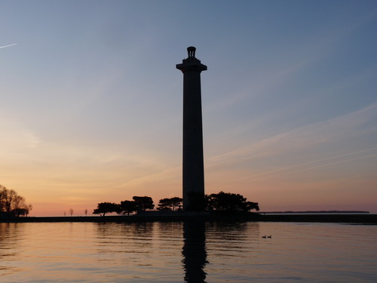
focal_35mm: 49
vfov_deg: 29.7
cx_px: 188
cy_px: 142
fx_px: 534
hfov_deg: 38.9
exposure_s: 1/250
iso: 100
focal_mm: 8.7
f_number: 5
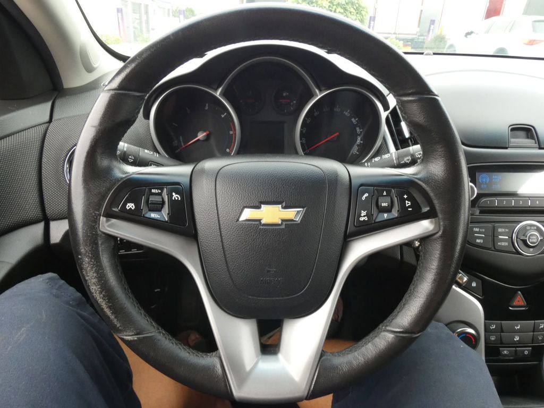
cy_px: 204
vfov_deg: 61.1
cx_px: 272
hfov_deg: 76.4
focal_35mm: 22
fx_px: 346
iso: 320
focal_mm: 3.9
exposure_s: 1/60
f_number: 5.6
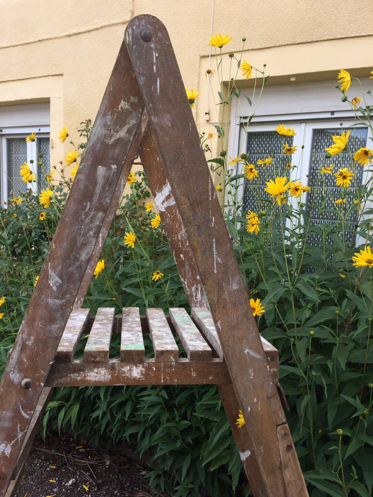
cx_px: 184
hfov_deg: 46.8
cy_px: 255
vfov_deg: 60.0
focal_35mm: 30
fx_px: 431
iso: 32
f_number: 2.2
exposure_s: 1/402
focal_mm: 4.15
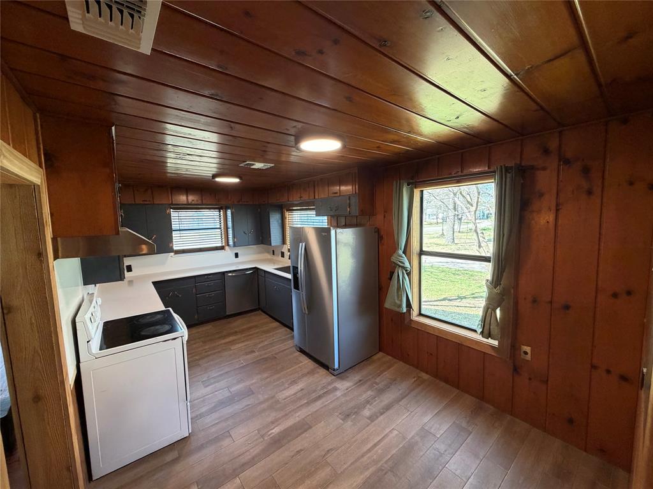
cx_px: 326
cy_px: 244
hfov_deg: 102.1
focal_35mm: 14
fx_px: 264
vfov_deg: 85.7
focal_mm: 2.22
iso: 250
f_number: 2.2
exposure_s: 1/60
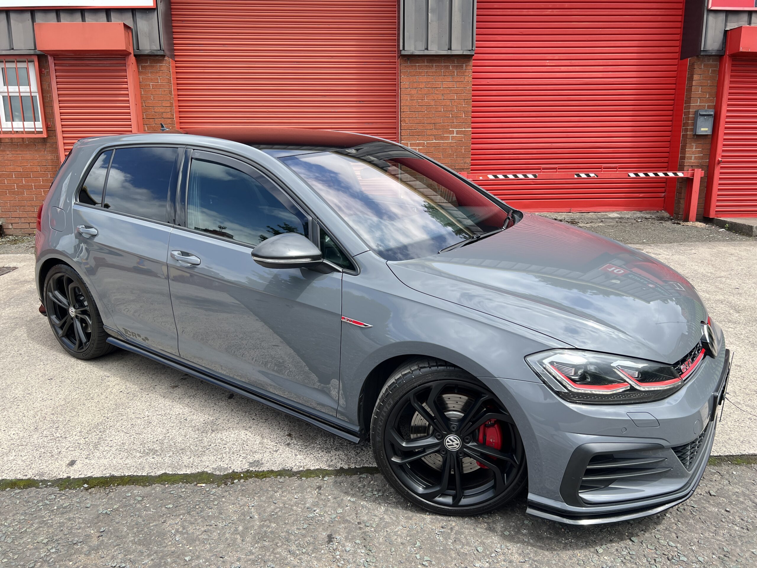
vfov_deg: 53.1
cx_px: 378
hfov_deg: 67.3
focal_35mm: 26
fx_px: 569
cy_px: 284
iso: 50
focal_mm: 5.7
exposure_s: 1/974
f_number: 1.5
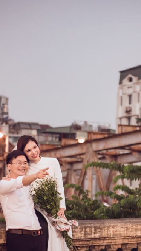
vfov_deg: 15.5
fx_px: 916
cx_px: 99
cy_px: 151
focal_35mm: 138
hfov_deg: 8.8
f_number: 2.8
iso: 1250
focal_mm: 70
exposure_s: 1/80
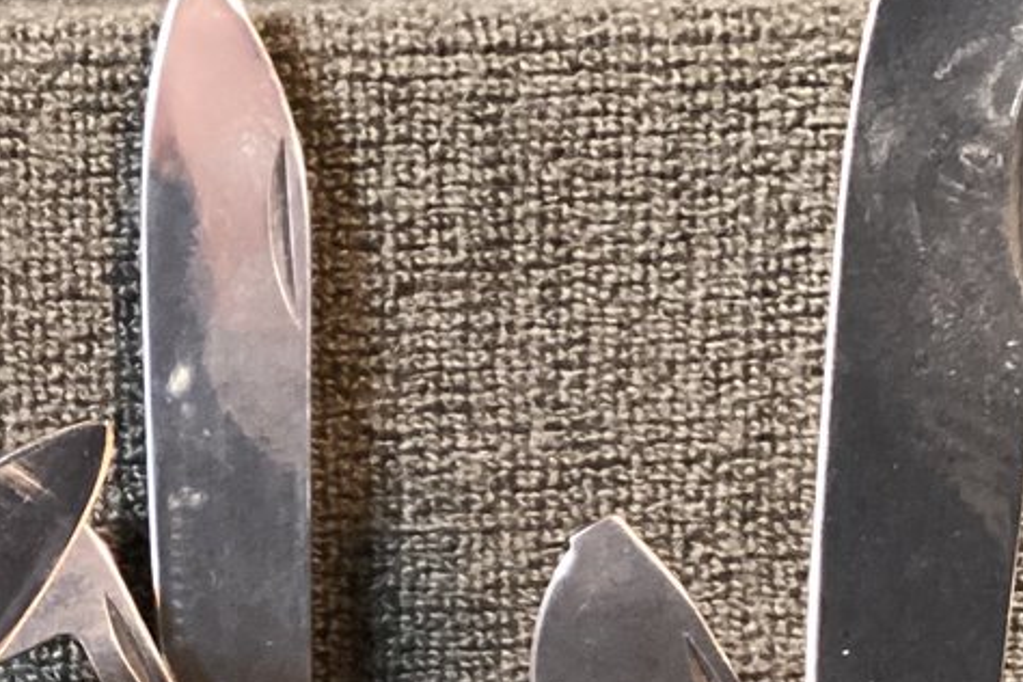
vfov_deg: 13.0
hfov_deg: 19.5
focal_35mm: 103
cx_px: 109
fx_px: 2927
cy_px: 761
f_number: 2.4
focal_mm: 3.3
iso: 400
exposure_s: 1/30
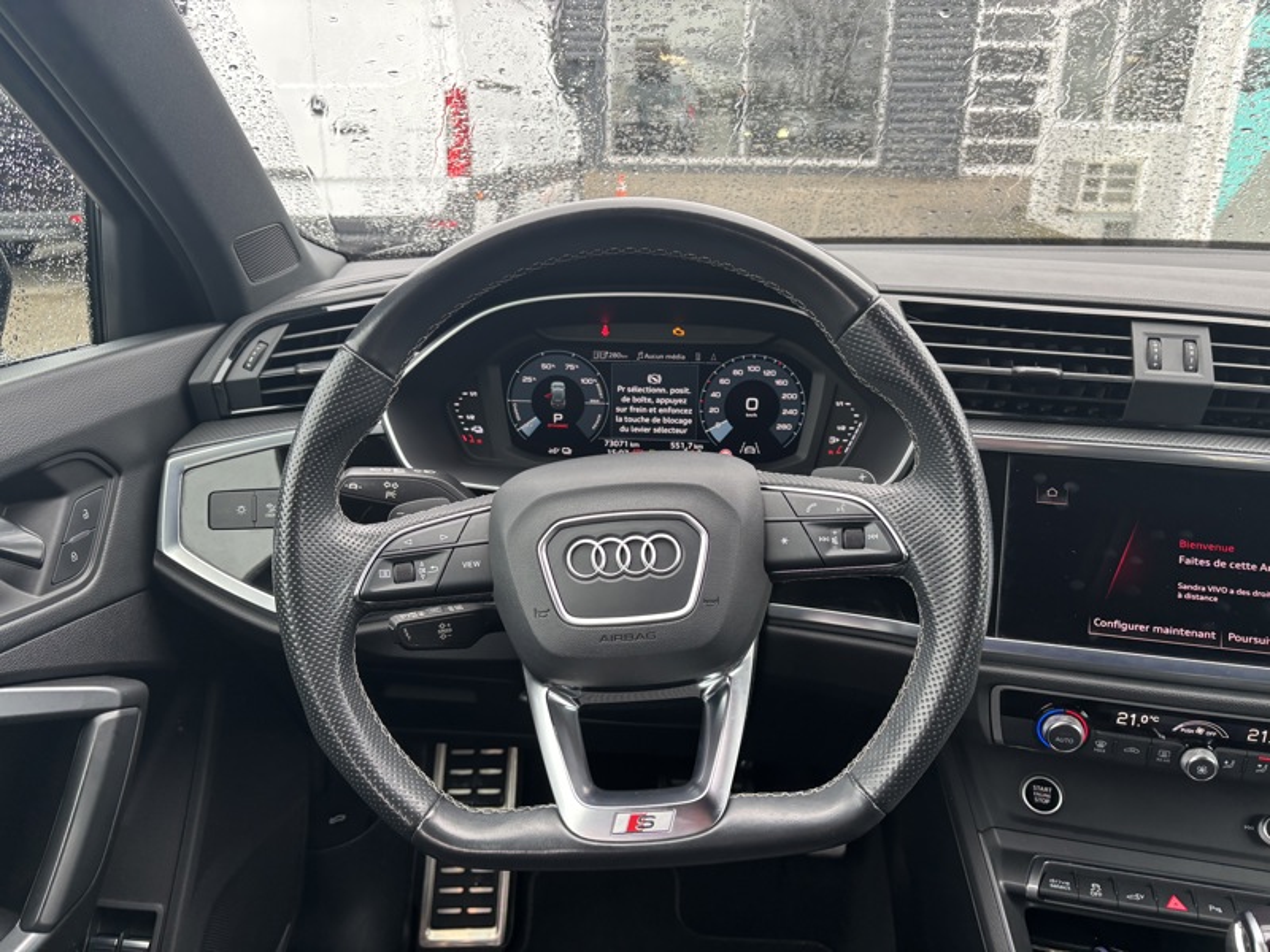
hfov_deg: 67.3
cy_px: 476
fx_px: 954
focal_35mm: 26
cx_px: 635
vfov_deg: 53.1
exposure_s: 1/84
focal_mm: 5.96
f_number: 1.6
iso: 100
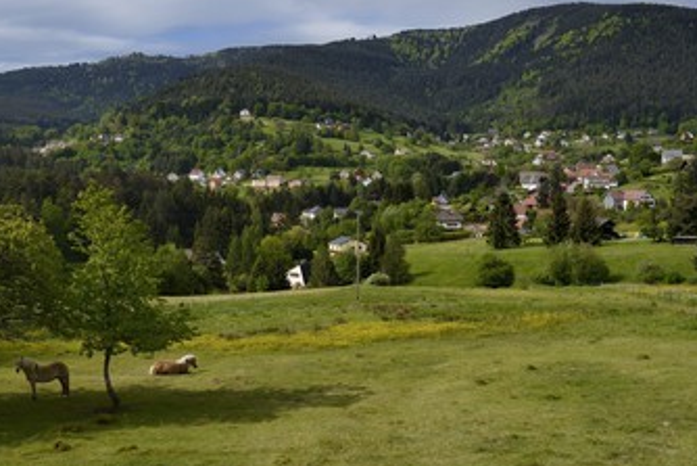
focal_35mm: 44
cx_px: 292
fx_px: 852
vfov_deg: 30.5
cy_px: 188
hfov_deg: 44.3
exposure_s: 1/320
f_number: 13
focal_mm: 35
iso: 200
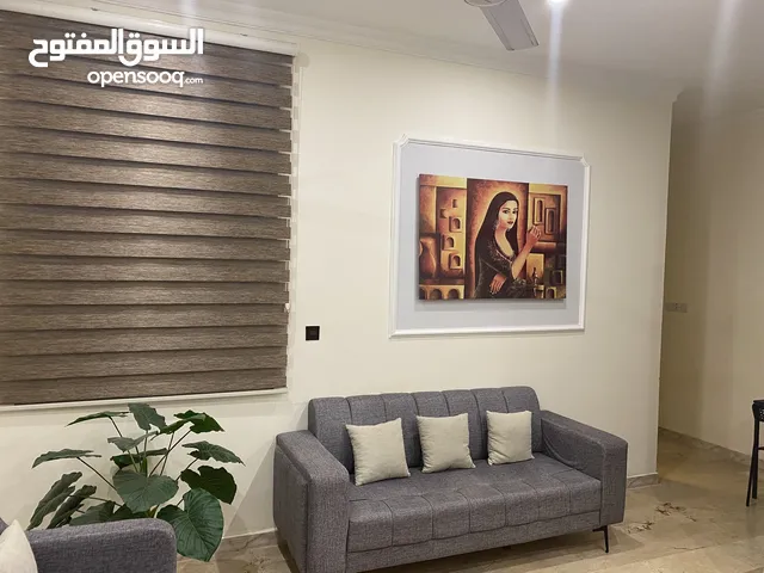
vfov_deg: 53.1
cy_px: 286
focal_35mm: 26
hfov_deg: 67.3
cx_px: 382
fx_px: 574
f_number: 1.8
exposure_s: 1/50
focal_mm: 4.25
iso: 160
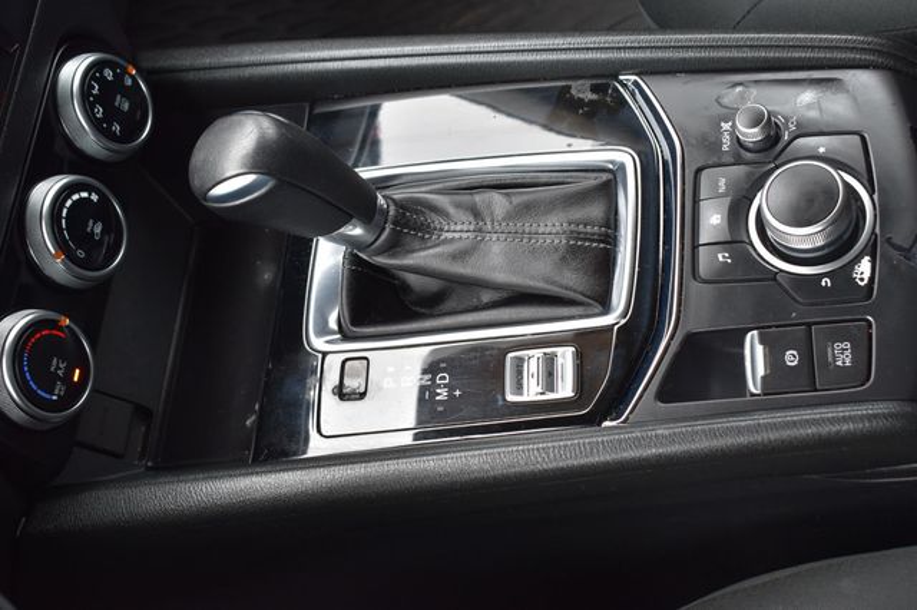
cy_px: 305
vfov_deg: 28.0
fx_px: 1222
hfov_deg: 41.1
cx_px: 458
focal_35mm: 48
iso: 400
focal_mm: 32
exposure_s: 1/30
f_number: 7.1
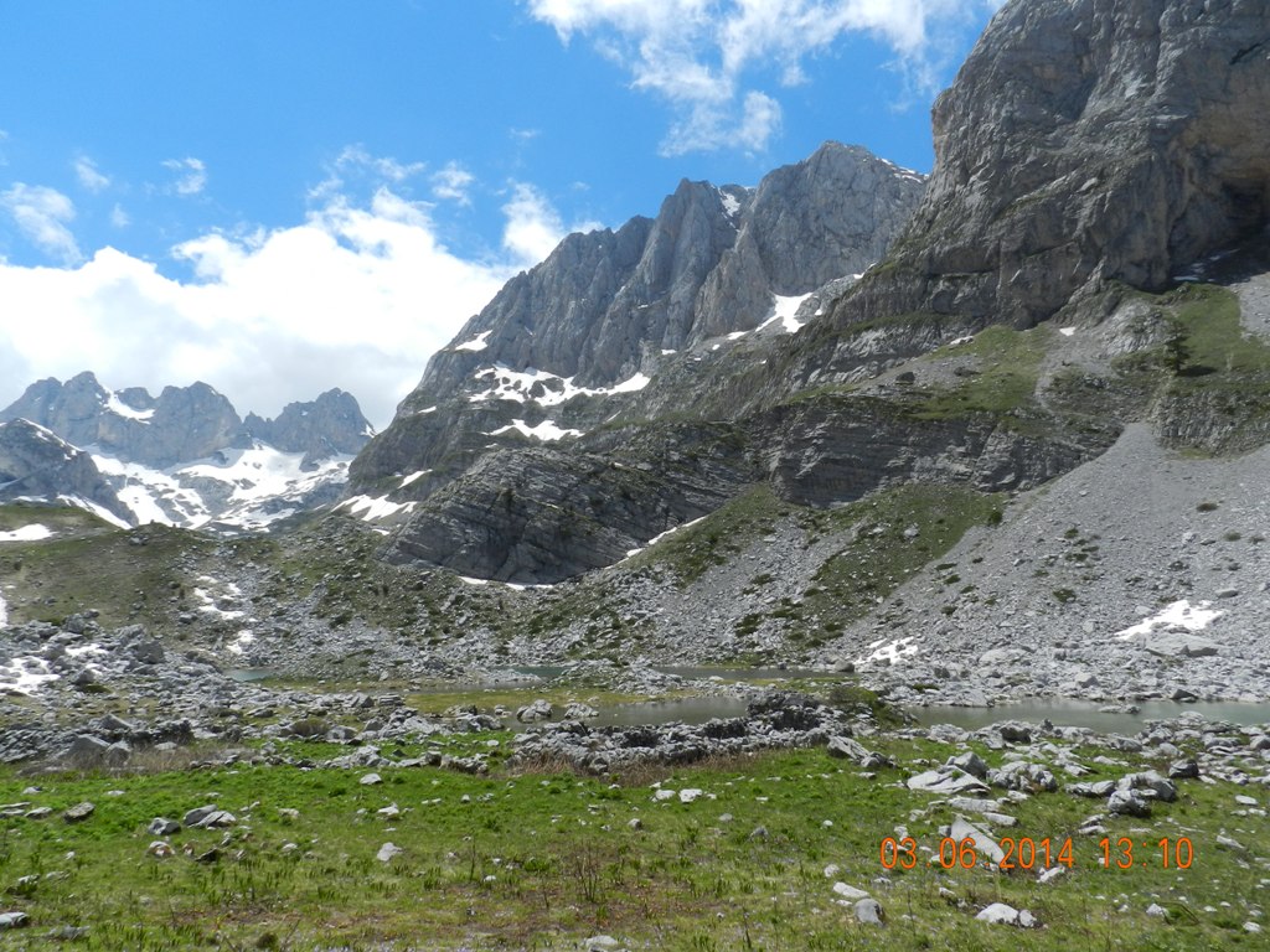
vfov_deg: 58.9
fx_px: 844
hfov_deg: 73.9
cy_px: 476
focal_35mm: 23
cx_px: 635
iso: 160
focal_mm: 4
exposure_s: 1/800
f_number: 5
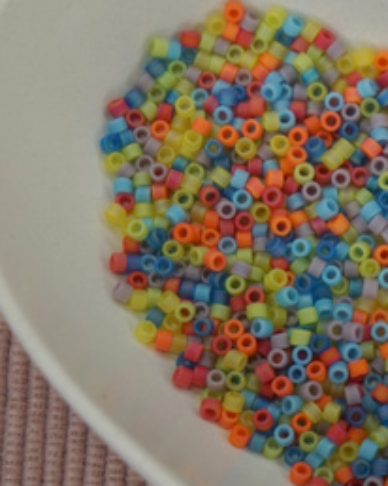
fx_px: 1521
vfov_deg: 18.1
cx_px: 412
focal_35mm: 106
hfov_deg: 14.3
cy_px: 280
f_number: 5.6
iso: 400
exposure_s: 1/80
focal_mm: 43
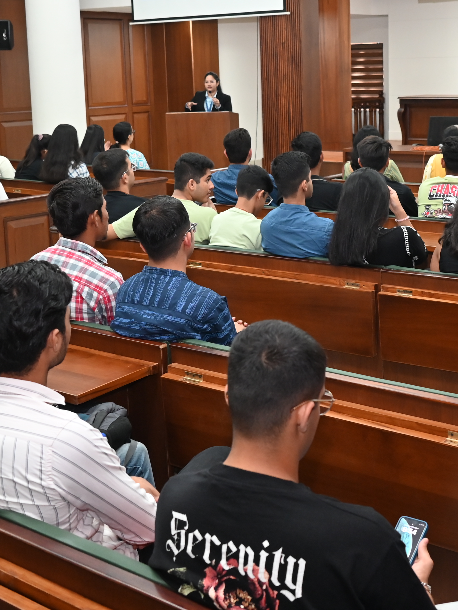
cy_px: 209
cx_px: 316
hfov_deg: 26.4
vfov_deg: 34.6
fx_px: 970
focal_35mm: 55
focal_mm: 24
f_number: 4
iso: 1100
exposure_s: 1/60
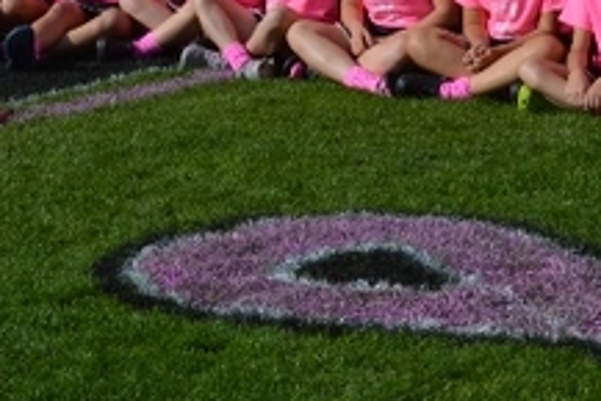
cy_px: -165
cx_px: 269
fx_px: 2489
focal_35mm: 149
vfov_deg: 9.0
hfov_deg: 13.8
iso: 100
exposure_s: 1/320
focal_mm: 30
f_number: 9
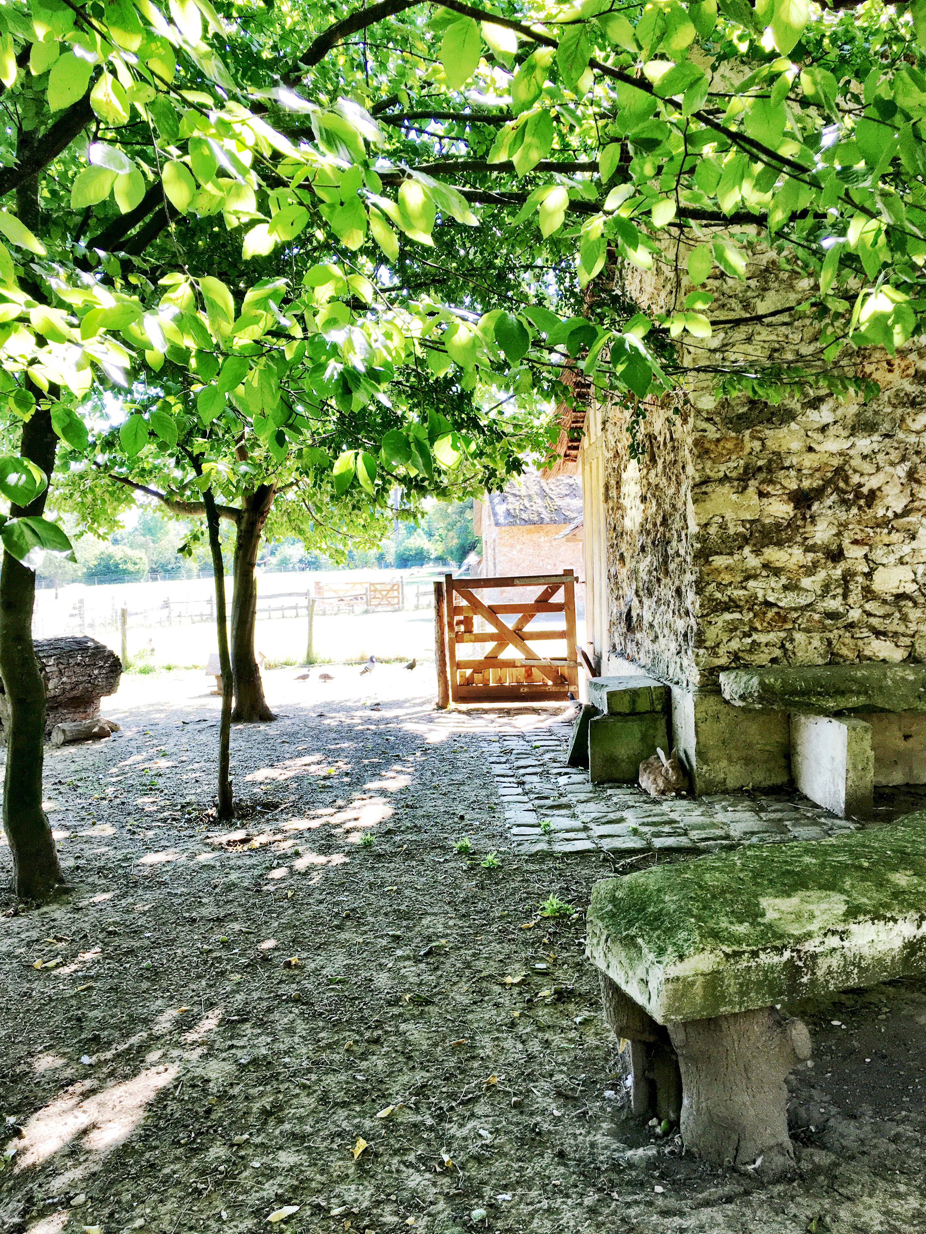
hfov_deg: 48.2
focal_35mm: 29
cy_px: 617
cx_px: 463
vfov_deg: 61.7
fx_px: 1034
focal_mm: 4.15
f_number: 2.2
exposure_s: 1/100
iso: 25
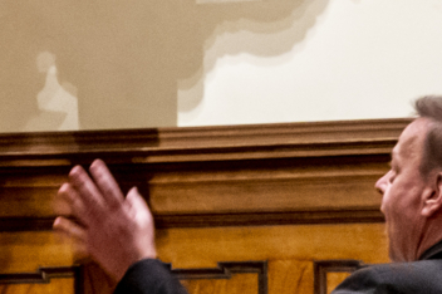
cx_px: -609
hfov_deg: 5.2
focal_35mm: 382
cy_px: 564
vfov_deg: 3.6
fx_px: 4686
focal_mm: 70
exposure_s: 1/60
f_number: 5
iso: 6400
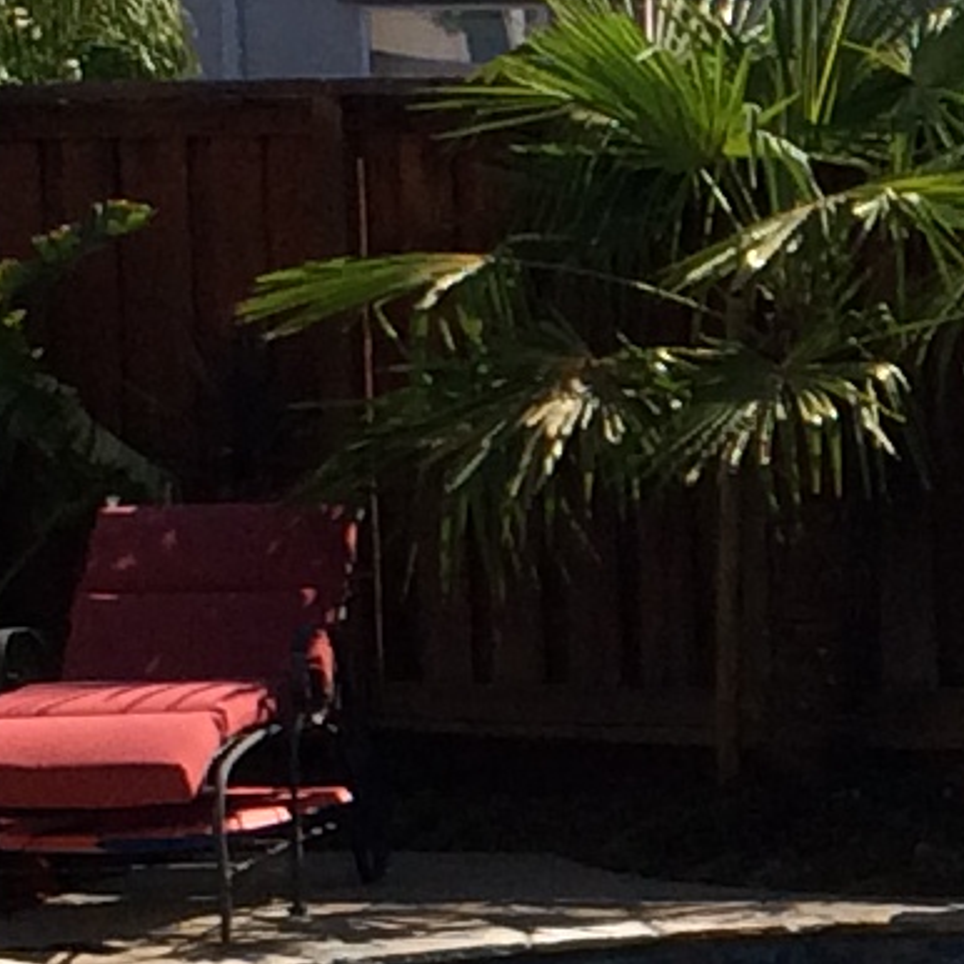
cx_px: 2000
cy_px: 829
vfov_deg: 7.8
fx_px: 7058
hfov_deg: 7.5
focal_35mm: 224
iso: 32
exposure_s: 1/2415
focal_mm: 4.12
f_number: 2.2
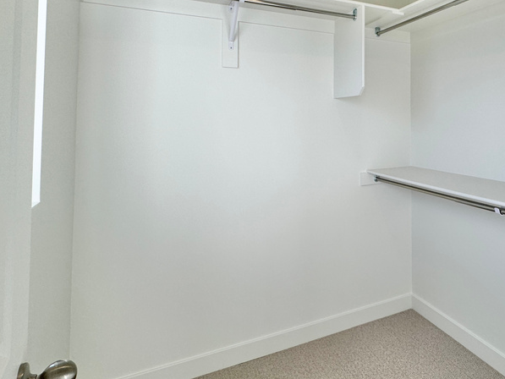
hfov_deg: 68.0
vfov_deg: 55.0
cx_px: 365
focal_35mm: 24
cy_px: 111
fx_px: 350
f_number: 2.2
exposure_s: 1/381
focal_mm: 2.22
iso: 40
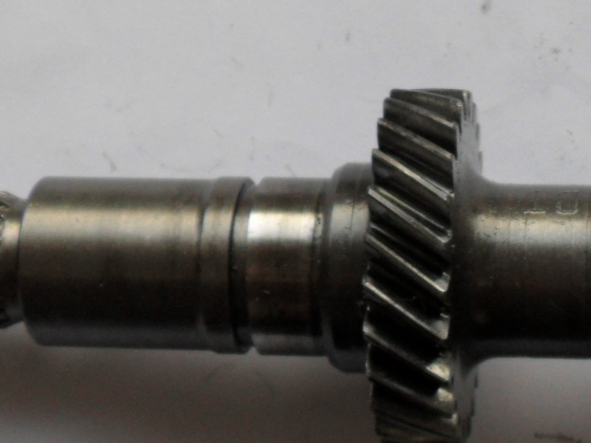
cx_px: 569
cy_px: 157
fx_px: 1980
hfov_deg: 16.7
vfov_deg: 12.7
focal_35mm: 116
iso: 100
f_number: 2.8
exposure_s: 1/60
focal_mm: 6.2
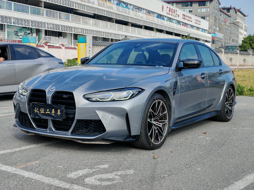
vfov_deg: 27.0
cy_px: 95
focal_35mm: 54
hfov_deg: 35.5
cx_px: 127
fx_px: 396
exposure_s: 1/980
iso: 50
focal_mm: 5.52
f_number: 1.95
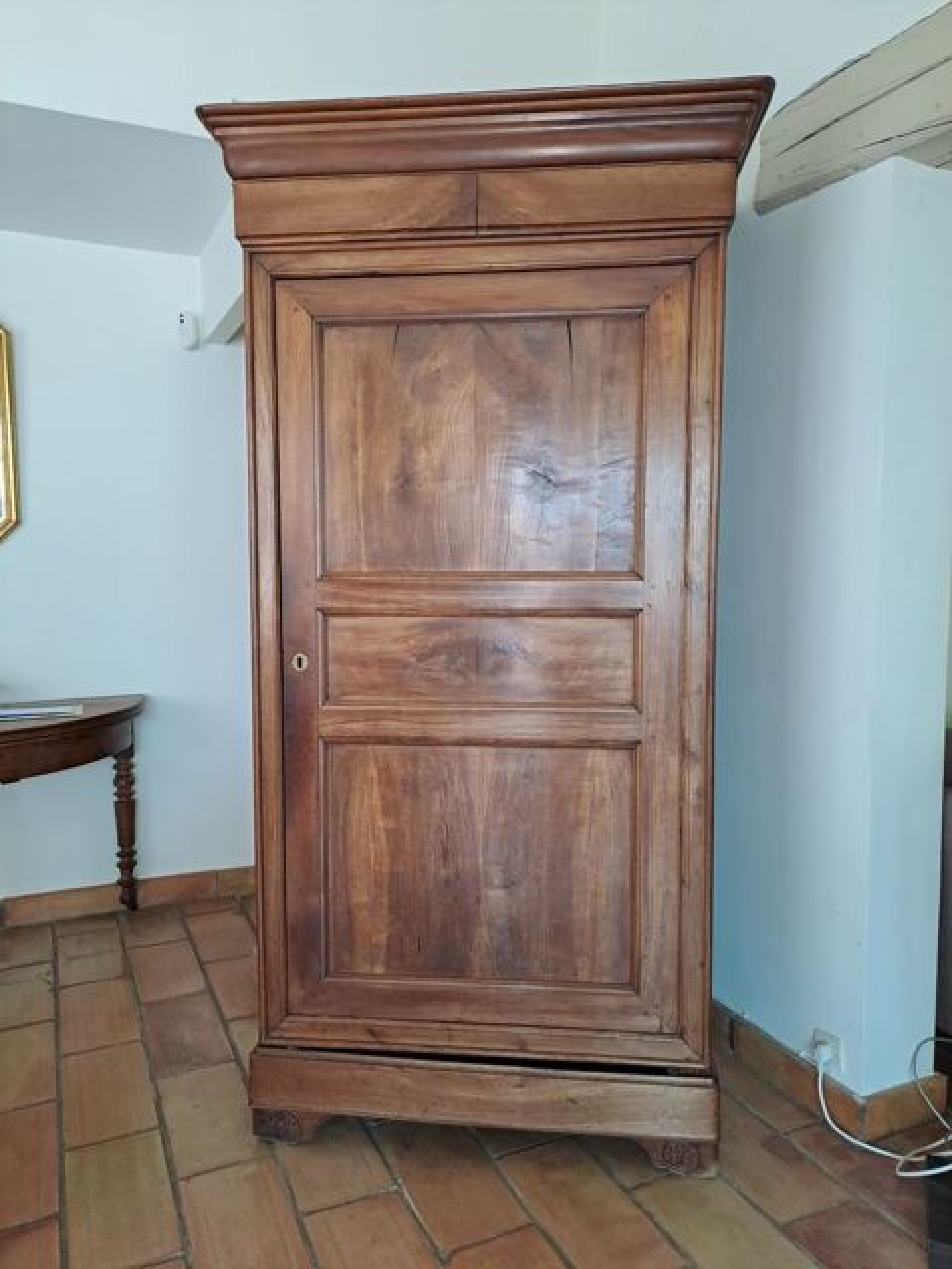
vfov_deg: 69.4
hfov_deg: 54.9
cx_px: 476
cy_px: 634
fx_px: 917
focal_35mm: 25
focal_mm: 4.65
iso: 200
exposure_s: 1/50
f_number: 1.8
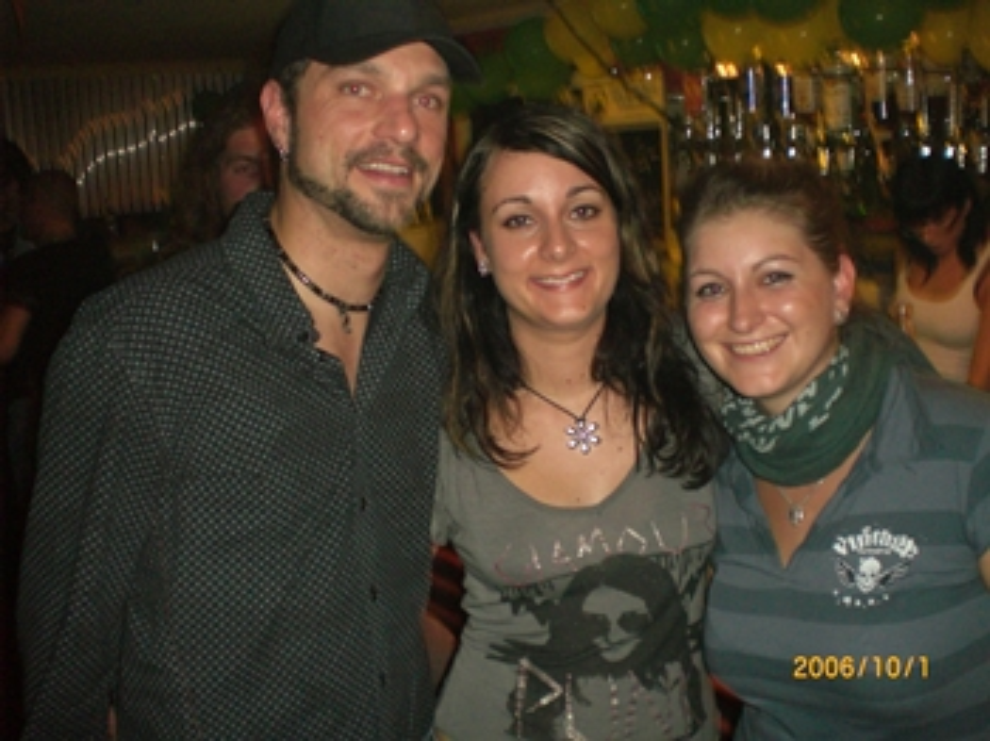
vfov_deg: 37.7
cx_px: 495
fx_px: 1086
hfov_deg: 49.0
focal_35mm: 38
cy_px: 370
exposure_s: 1/30
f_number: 3.1
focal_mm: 6.3
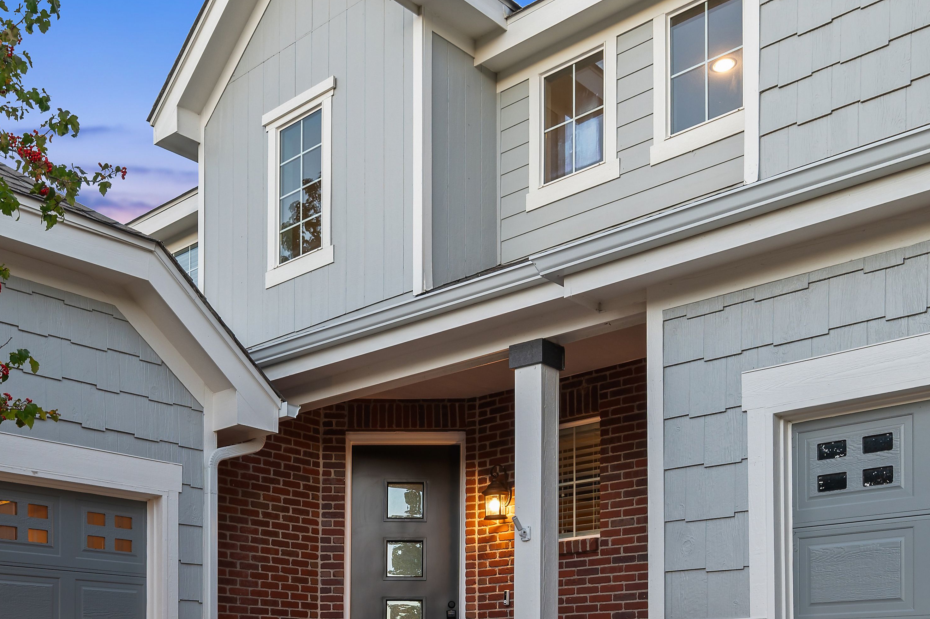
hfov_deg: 49.0
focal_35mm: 39
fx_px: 1007
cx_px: 341
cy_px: 516
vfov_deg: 33.0
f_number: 9
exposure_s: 1/2
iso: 250
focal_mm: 19
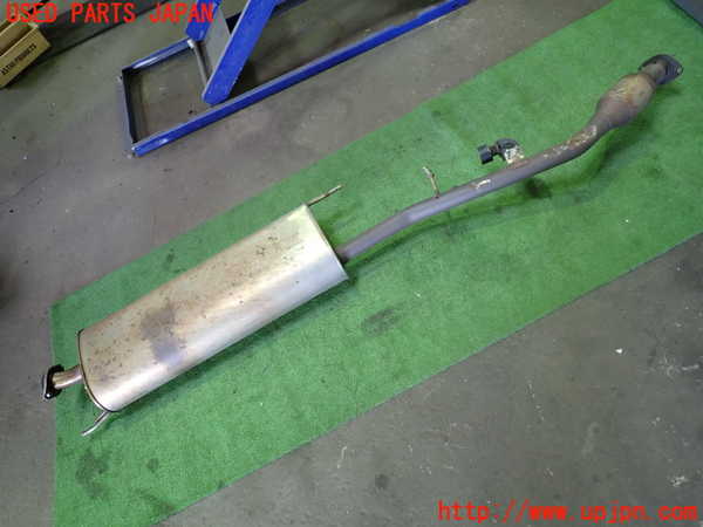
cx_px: 352
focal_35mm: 25
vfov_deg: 54.9
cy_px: 264
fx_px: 508
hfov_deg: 69.4
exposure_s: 1/30
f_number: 2
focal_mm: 4.5
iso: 200
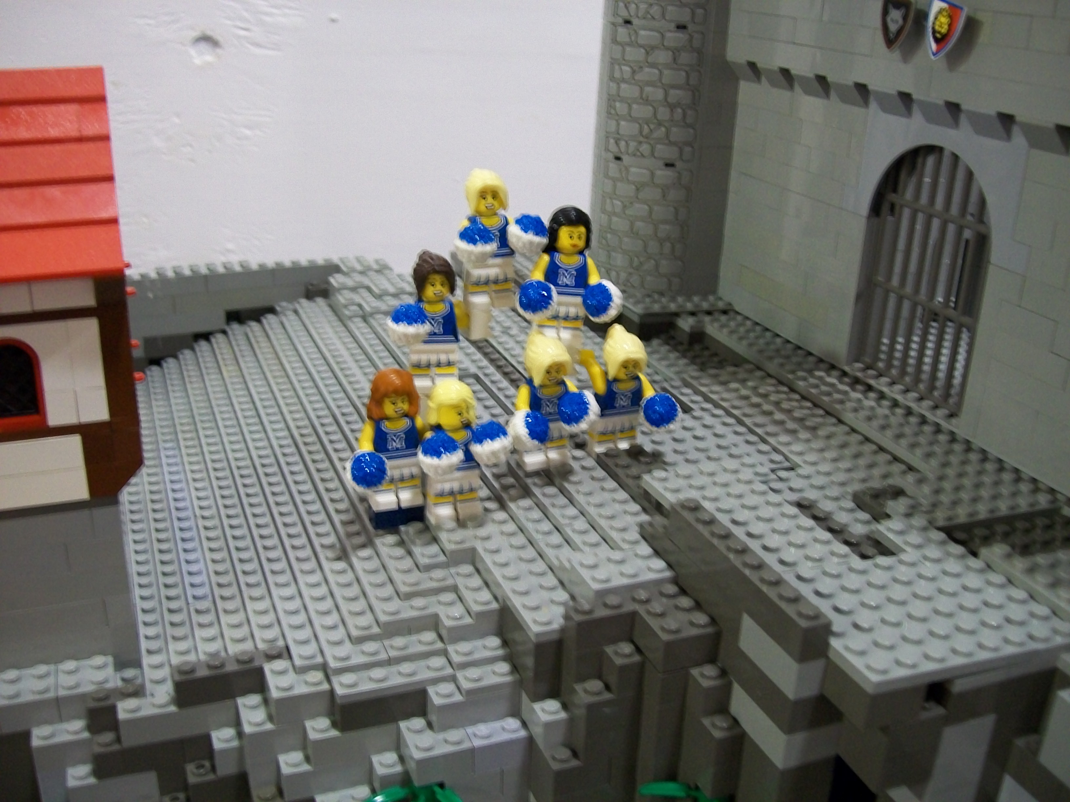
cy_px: 401
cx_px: 535
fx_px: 1113
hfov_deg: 51.4
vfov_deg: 39.7
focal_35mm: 36
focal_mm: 6
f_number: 2.7
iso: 160
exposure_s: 1/10
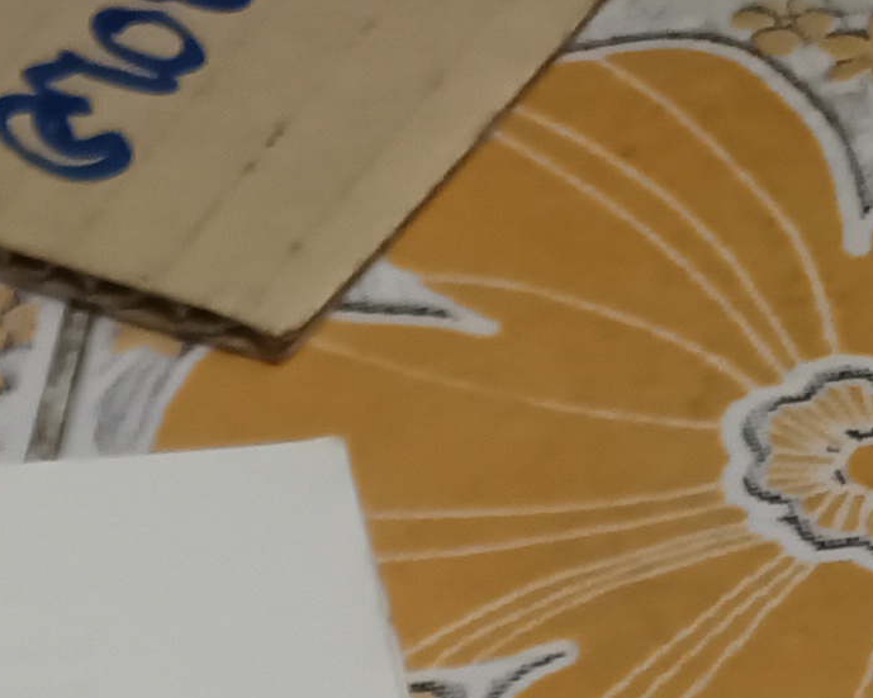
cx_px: -1168
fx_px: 3513
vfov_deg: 9.6
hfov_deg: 11.8
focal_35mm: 136
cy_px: 1877
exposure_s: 1/50
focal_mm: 5.31
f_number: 1.7
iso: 1133
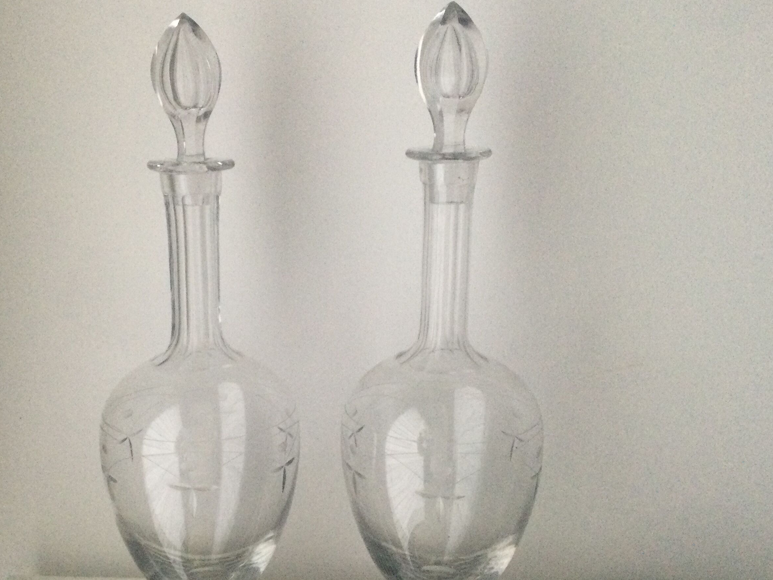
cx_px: 318
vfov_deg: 33.6
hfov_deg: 43.7
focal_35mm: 43
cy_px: 312
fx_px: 960
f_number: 2.4
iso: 160
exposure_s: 1/33
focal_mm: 3.3
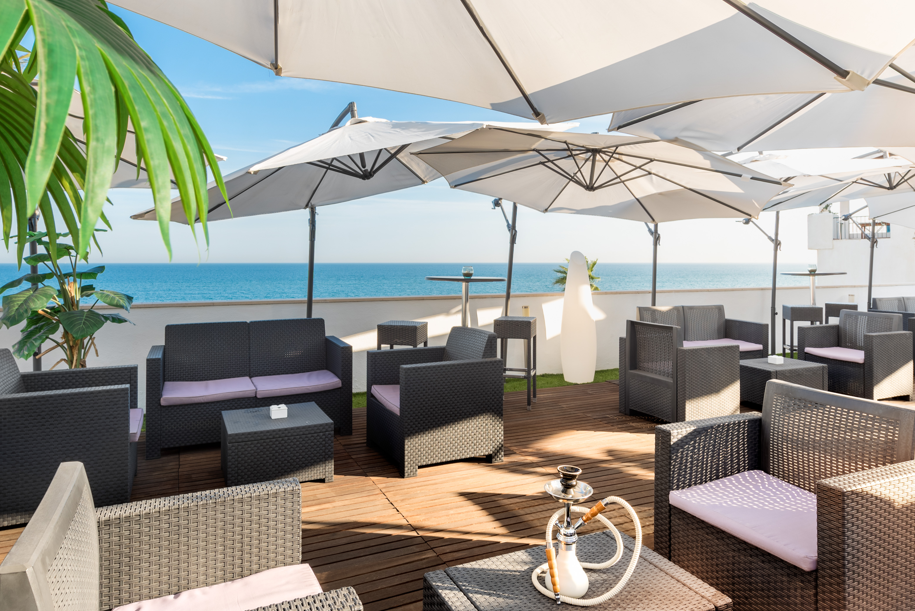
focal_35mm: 20
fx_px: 509
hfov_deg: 83.9
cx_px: 470
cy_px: 327
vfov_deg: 61.9
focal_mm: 14
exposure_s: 1/100
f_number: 9
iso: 100
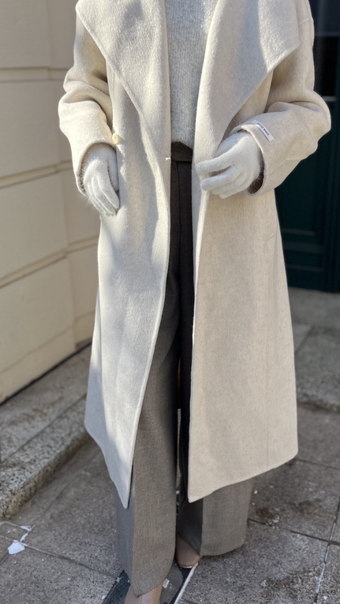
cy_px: 285
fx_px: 593
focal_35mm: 37
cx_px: 197
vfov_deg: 54.0
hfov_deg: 31.9
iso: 50
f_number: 1.6
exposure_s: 1/1279
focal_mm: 5.1
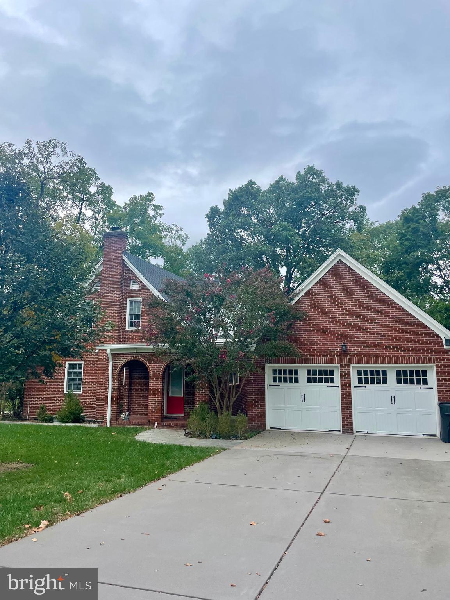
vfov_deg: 67.3
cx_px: 225
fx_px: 451
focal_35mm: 26
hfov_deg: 53.1
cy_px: 300
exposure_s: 1/2817
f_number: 1.6
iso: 32
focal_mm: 4.2
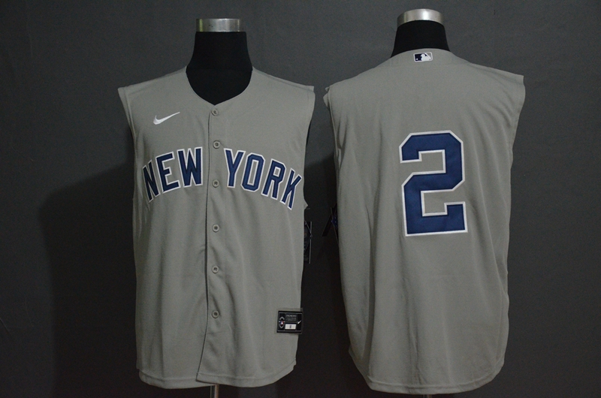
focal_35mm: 68
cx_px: 300
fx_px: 1125
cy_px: 199
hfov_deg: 29.9
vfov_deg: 20.1
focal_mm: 45
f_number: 4.5
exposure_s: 1/60
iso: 4000
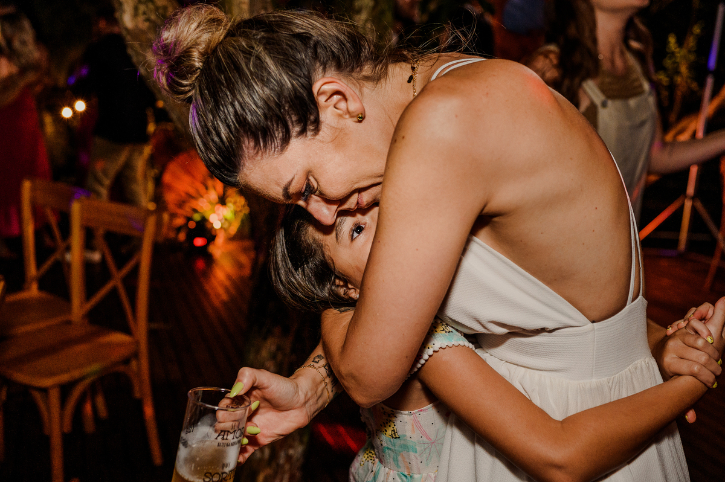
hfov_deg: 54.5
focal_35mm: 35
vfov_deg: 37.8
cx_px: 362
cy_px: 241
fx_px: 704
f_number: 3.2
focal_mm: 35
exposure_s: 1/125
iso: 2500
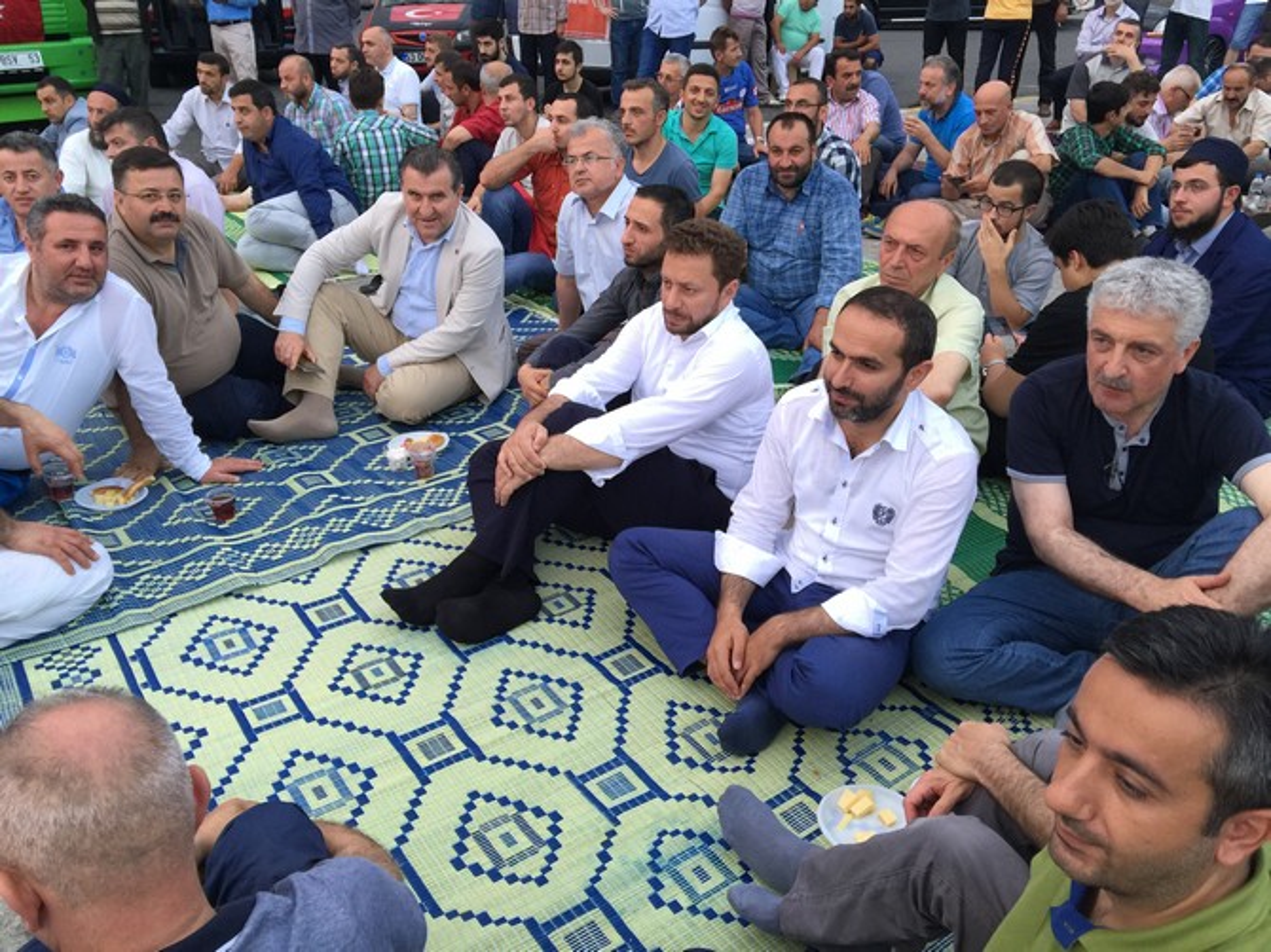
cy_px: 476
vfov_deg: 48.2
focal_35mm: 29
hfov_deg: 61.7
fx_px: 1064
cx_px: 636
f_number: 2.2
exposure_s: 1/33
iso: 32
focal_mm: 4.15
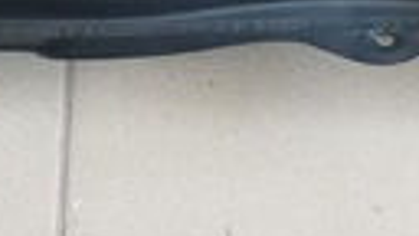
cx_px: 108
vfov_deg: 10.7
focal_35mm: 106
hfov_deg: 20.0
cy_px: -203
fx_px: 1178
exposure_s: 1/33.3
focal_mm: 4.66
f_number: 1.4
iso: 400
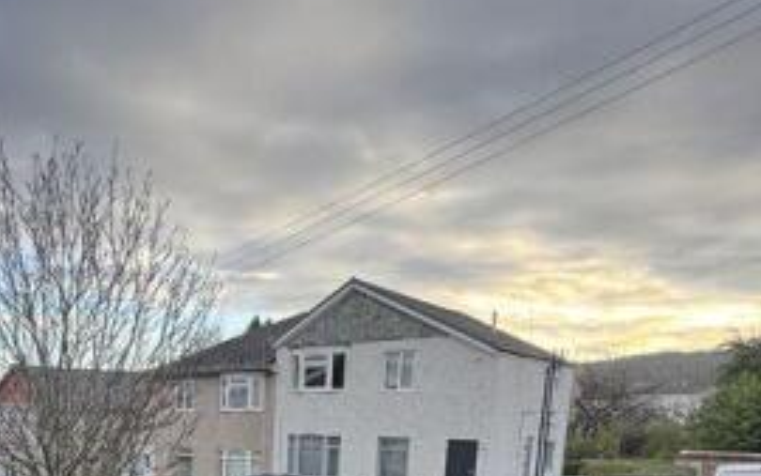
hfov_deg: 55.8
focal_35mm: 32
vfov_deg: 34.1
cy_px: 525
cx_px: 162
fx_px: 664
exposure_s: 1/134
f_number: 2.2
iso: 40
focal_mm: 2.22
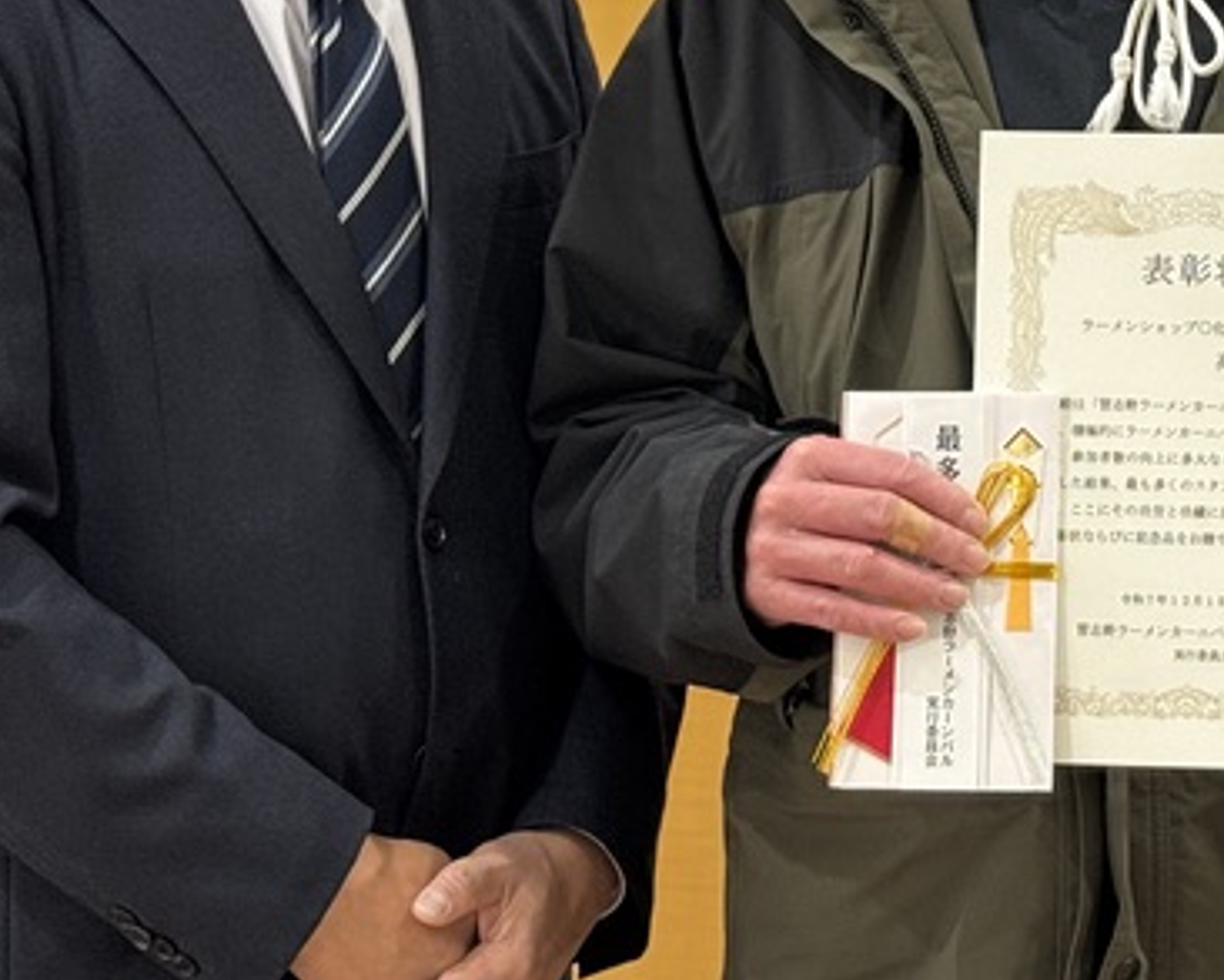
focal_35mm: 131
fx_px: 4747
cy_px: -194
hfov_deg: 14.5
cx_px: 1130
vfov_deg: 11.5
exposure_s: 1/121
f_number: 1.78
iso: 100
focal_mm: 6.76
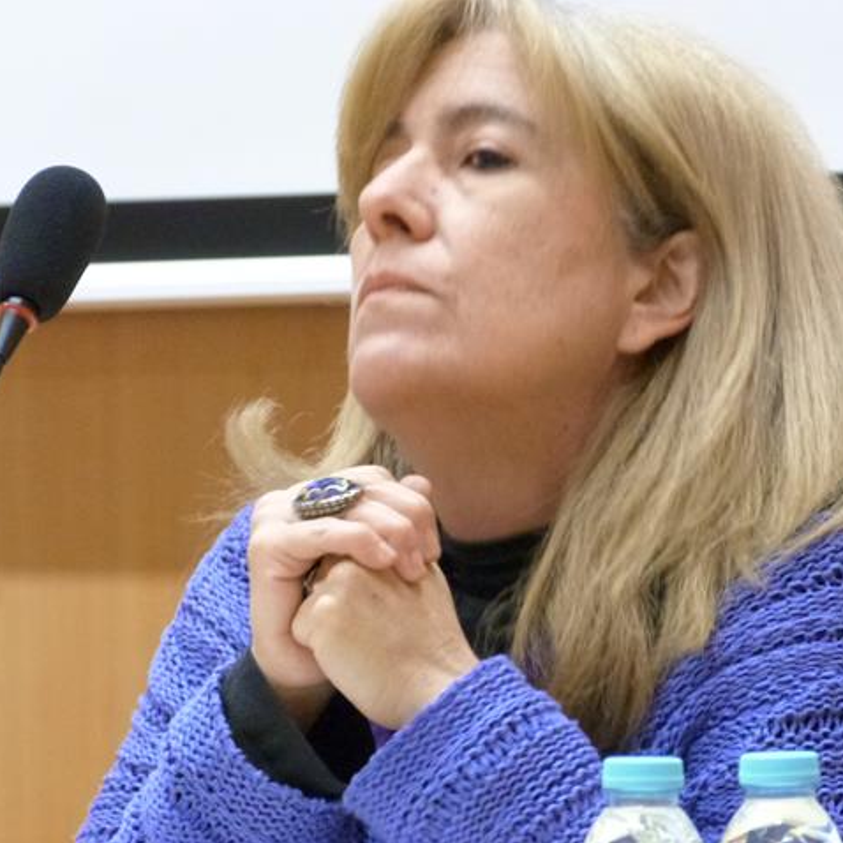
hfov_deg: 4.6
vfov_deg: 4.6
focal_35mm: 385
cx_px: 499
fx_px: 10608
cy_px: 422
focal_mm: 58.4
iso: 800
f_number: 4.1
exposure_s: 1/20
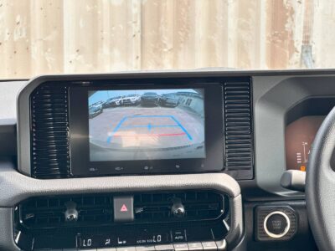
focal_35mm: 77
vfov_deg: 19.1
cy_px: 126
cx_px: 168
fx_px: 745
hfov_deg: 25.3
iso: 40
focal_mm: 9
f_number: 2.8
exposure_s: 1/121
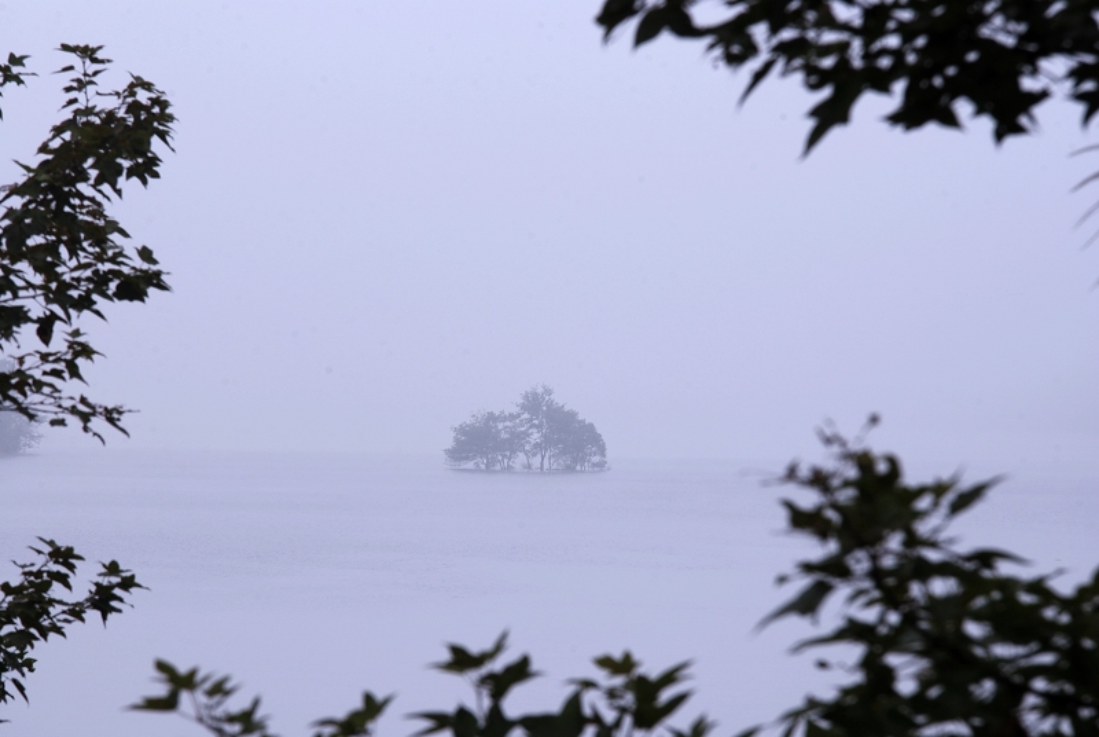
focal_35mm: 300
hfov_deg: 6.9
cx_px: 550
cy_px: 368
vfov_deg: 4.6
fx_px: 9172
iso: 100
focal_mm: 200
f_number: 14
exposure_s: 1/10
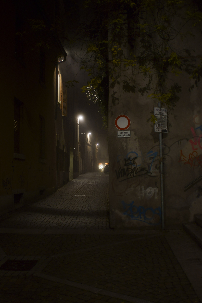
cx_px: 101
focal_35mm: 36
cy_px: 152
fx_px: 303
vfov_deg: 53.1
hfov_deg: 36.9
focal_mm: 24
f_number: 2.8
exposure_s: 1/30
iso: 640
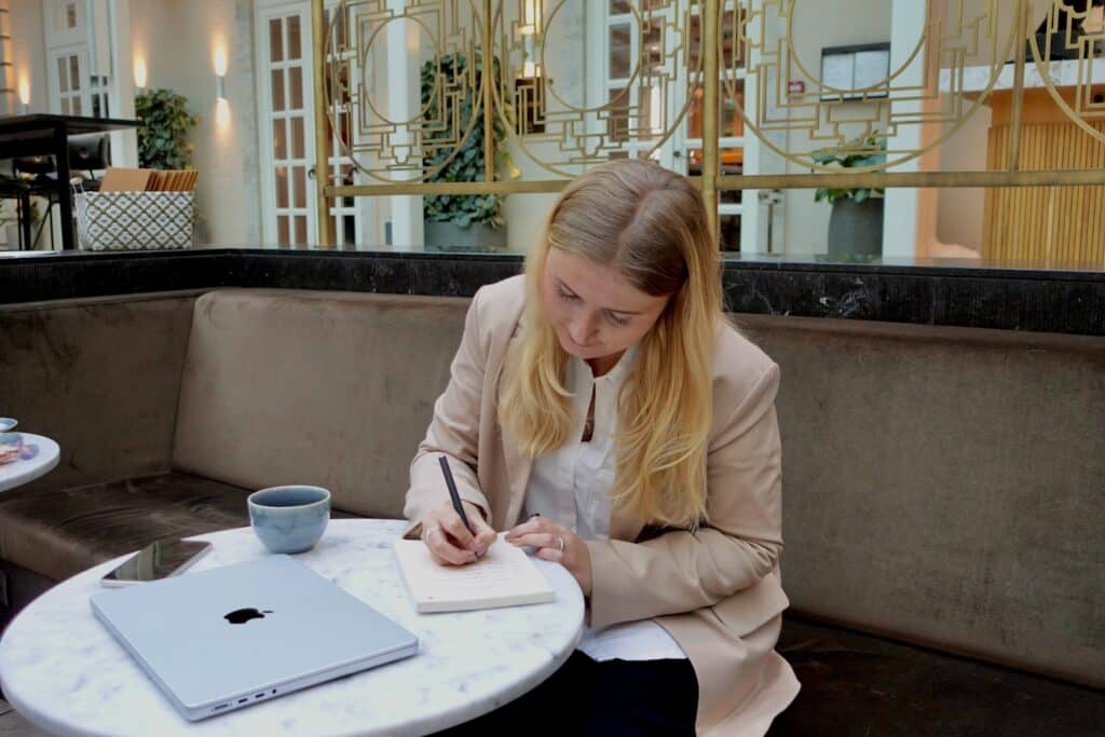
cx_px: 552
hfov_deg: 55.8
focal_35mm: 34
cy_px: 368
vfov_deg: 38.9
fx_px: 1044
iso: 1000
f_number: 2.8
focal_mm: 13.08
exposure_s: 1/80
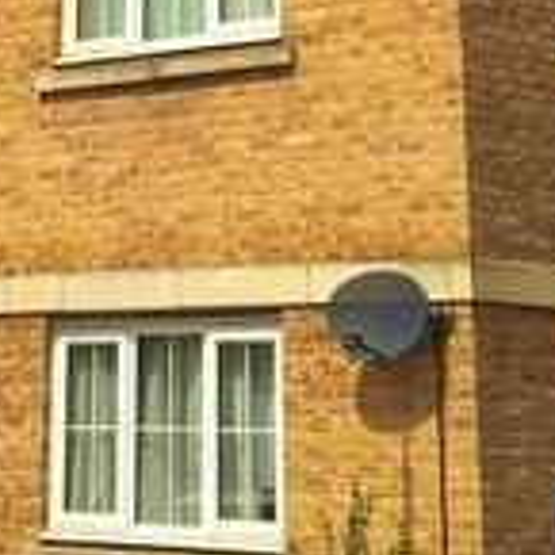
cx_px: 176
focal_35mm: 124
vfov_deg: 12.8
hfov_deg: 14.0
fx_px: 2249
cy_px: -427
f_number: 2.2
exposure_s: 1/2747
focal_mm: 4.15
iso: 25
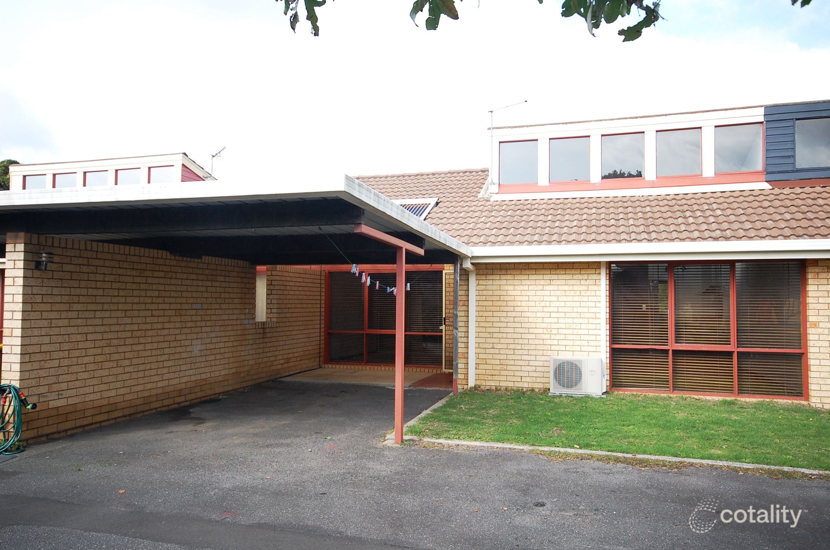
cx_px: 415
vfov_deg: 50.2
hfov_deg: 70.5
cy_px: 275
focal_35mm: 26
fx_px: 587
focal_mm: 17
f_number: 5.3
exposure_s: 1/100
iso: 400
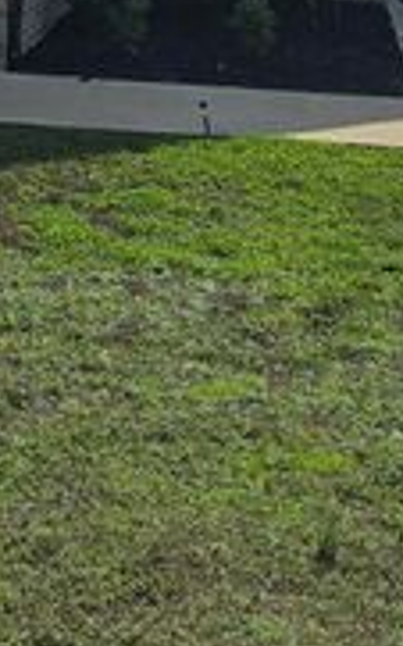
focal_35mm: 90
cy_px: -262
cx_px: 53
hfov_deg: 14.4
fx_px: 1583
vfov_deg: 20.4
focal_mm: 6.3
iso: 12
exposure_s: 1/2365
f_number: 1.7
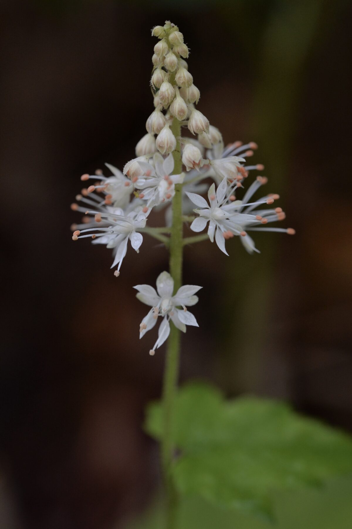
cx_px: 176
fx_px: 1542
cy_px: 264
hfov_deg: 13.0
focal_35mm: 105
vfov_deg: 19.5
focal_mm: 105
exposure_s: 1/200
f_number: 9
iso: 1000
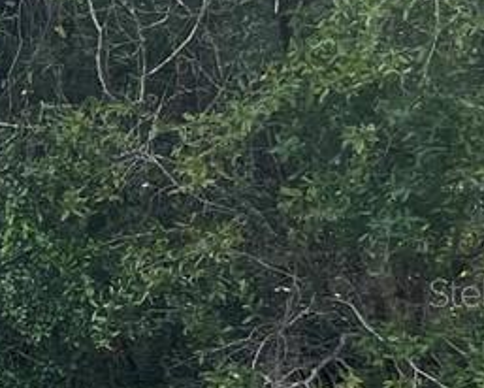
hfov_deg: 9.8
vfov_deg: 9.8
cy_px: 292
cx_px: -900
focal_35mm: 158
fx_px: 2265
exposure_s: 1/858
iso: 50
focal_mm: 5.1
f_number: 1.6
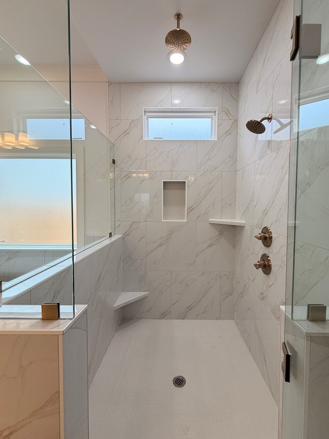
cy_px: 212
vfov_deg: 98.1
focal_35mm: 15
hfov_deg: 81.6
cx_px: 176
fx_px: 190
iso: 100
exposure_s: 1/120
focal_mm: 2.22
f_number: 2.2
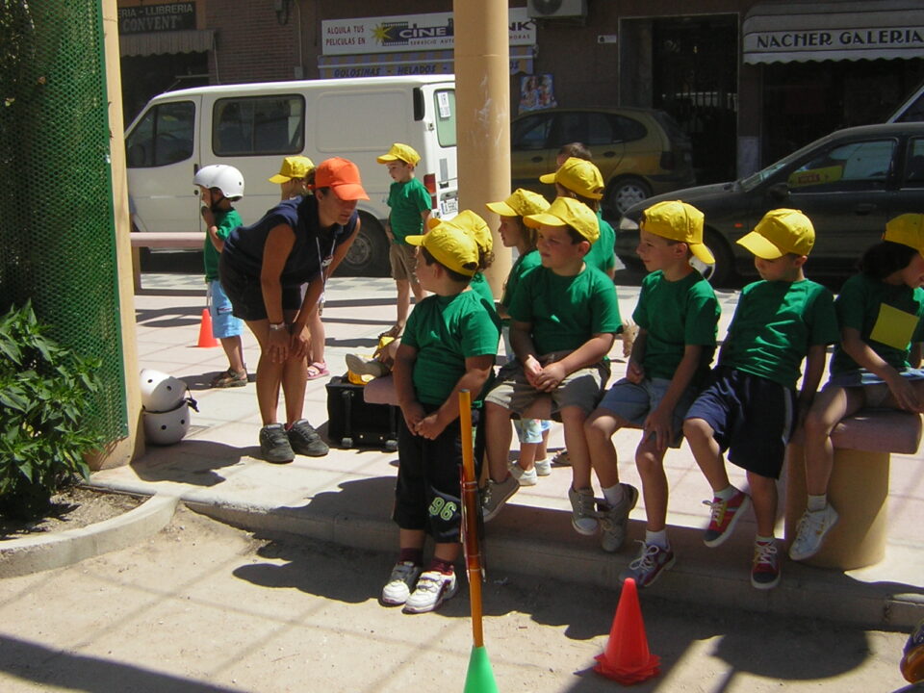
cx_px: 462
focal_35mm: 43
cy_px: 346
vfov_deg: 33.6
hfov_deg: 43.9
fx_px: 1148
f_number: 5.6
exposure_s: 1/352
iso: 50
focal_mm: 5.6
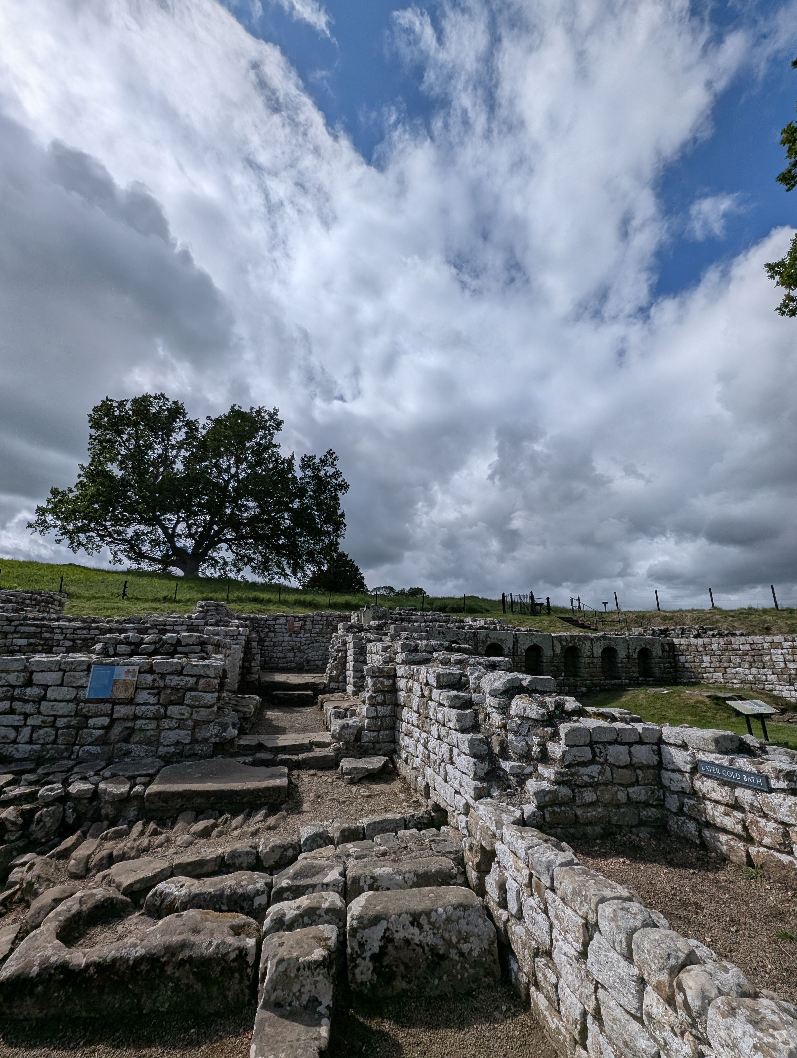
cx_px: 398
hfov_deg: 90.1
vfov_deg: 106.1
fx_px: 398
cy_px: 529
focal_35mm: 13
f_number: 2.2
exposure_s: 1/5525
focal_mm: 1.95
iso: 47
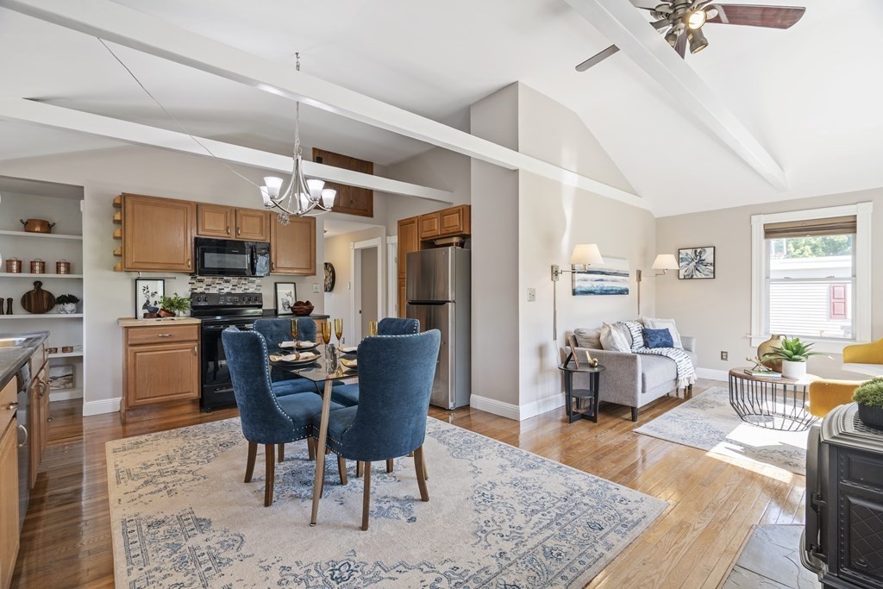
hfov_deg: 96.7
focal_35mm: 16
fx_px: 392
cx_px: 442
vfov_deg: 73.8
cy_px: 294
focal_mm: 16
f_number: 8
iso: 320
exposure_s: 1/4
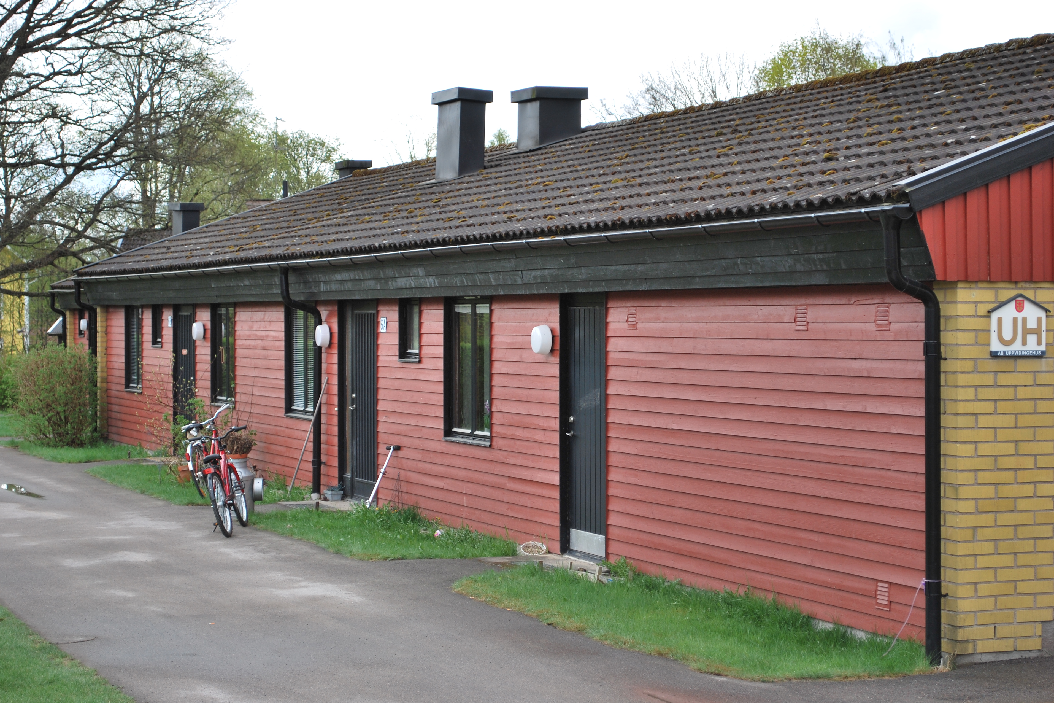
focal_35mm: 76
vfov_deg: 17.9
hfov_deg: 26.6
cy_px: 355
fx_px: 2225
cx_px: 523
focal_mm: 50
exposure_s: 1/160
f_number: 6.3
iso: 100
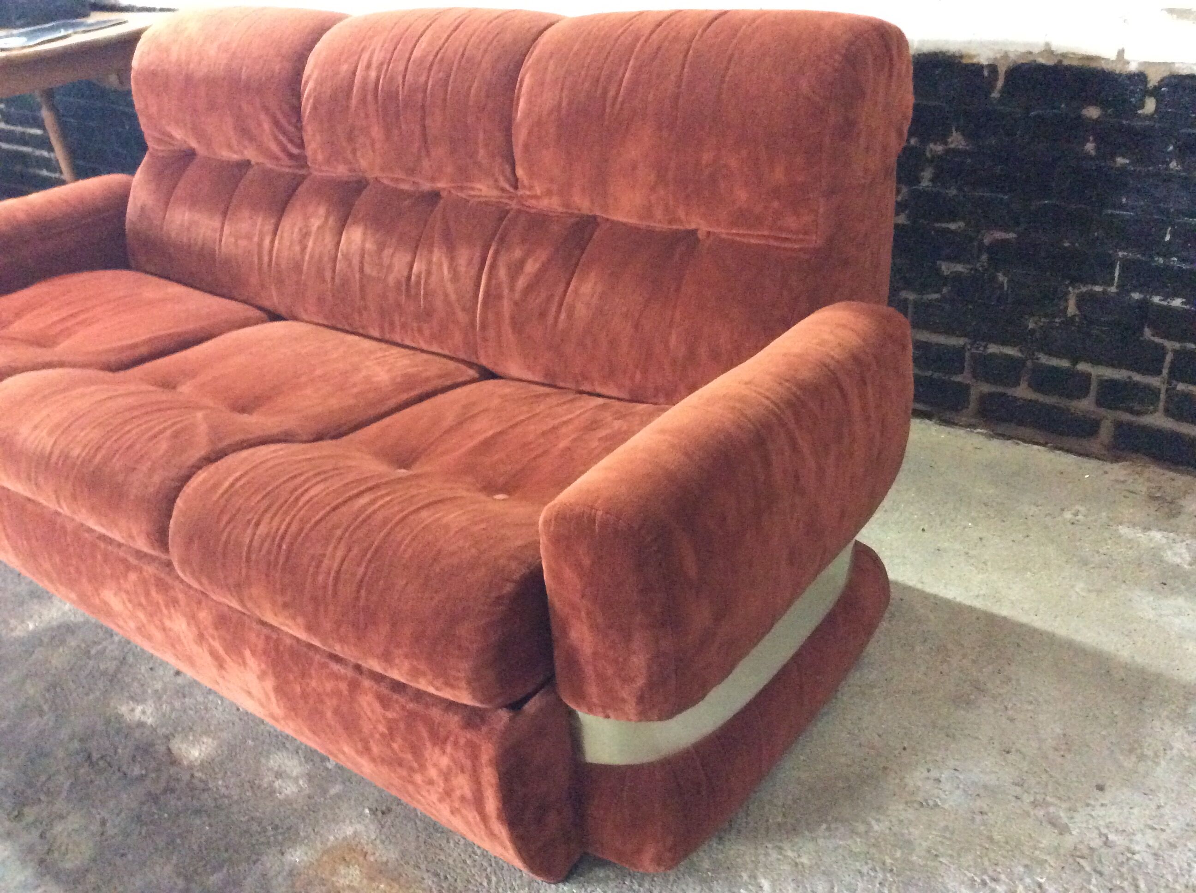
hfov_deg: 56.9
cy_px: 446
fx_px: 1104
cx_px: 598
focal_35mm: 32
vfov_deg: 44.1
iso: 640
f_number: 2.4
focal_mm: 3.3
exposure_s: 1/17
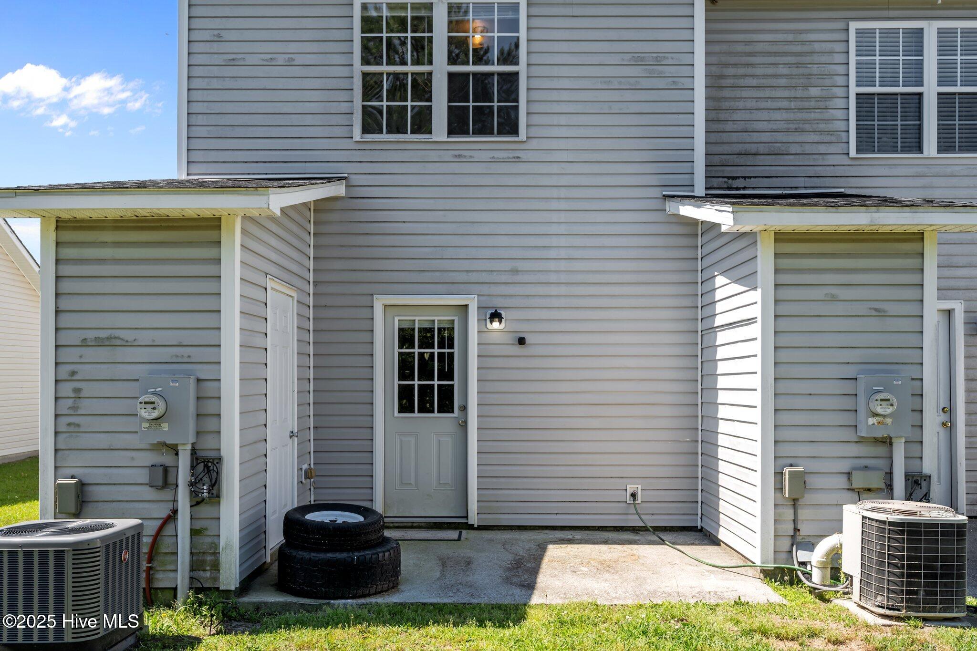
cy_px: 326
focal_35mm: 30
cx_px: 488
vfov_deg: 43.6
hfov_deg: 61.9
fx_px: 814
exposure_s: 1/160
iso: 64
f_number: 7.1
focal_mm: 30
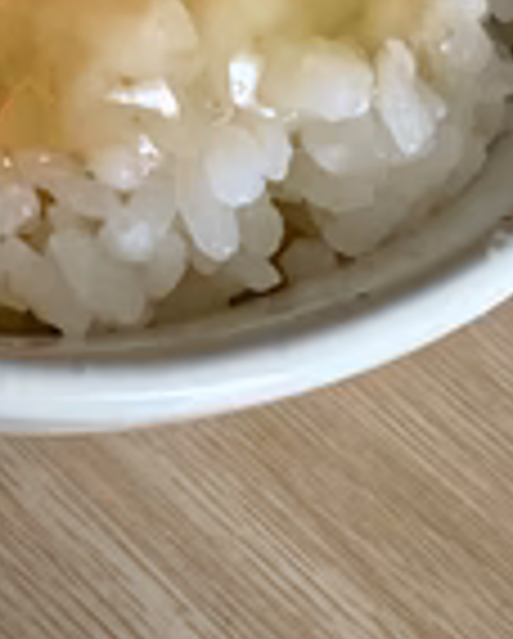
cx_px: 40
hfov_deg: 22.6
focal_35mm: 66
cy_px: 0
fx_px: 1250
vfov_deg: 27.1
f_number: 2.2
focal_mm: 2.22
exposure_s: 1/96
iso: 160
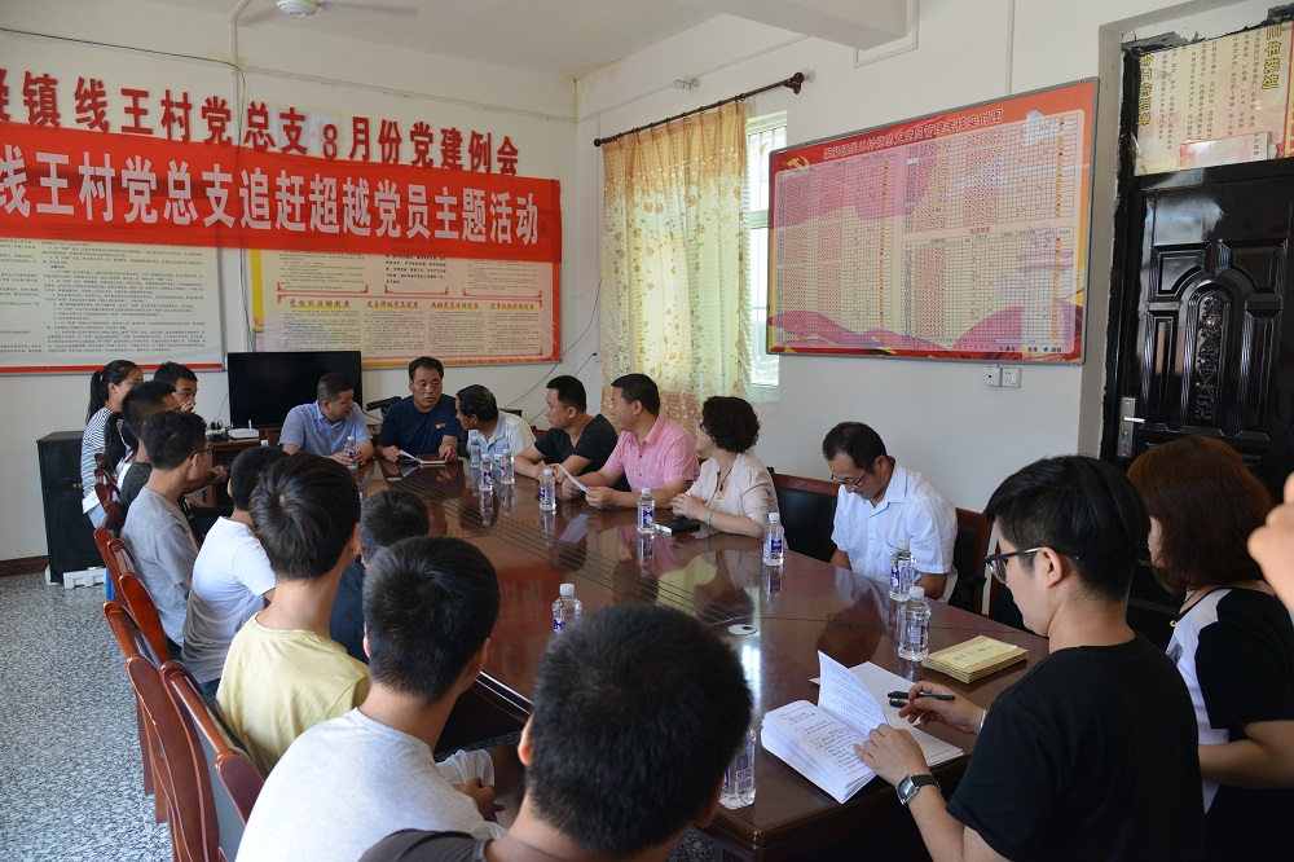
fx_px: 862
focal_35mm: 24
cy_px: 431
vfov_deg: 53.1
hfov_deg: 73.8
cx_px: 647
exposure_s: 1/160
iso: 1400
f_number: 5.6
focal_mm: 24
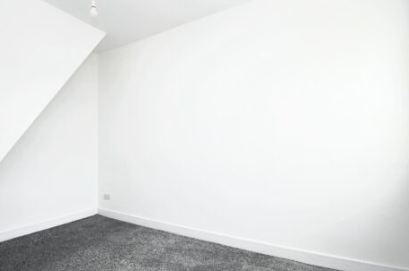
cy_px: 144
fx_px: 216
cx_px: 171
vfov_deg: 64.3
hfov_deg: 86.2
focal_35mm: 19
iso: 560
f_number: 4.5
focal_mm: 10
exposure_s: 1/80
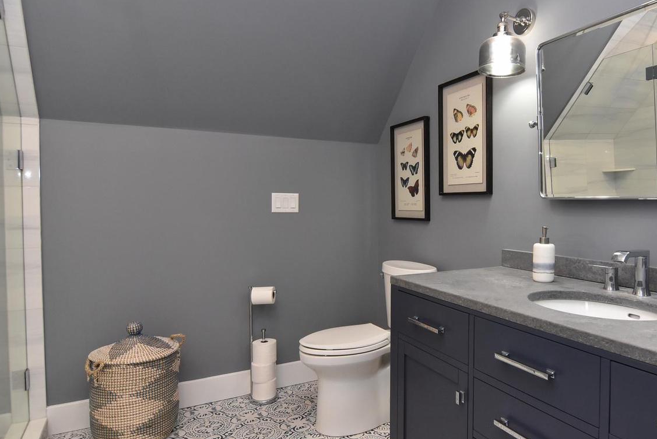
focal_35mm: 23
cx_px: 406
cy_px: 214
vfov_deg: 55.2
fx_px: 420
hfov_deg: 74.9
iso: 800
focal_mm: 12
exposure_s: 1/60
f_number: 7.1
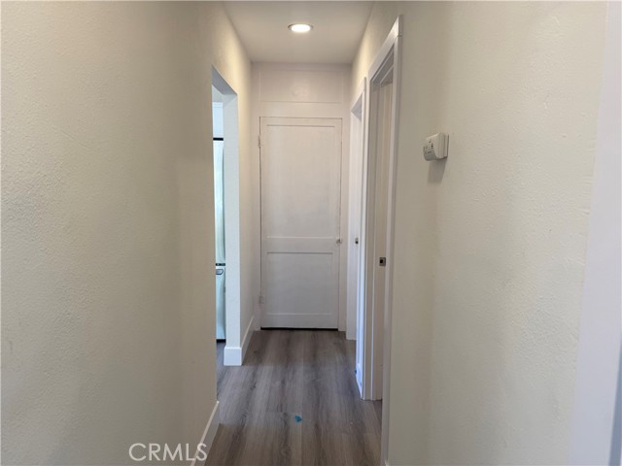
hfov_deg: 71.6
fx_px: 431
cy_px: 233
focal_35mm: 24
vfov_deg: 56.8
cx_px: 311
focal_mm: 6.76
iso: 100
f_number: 1.78
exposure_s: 1/120
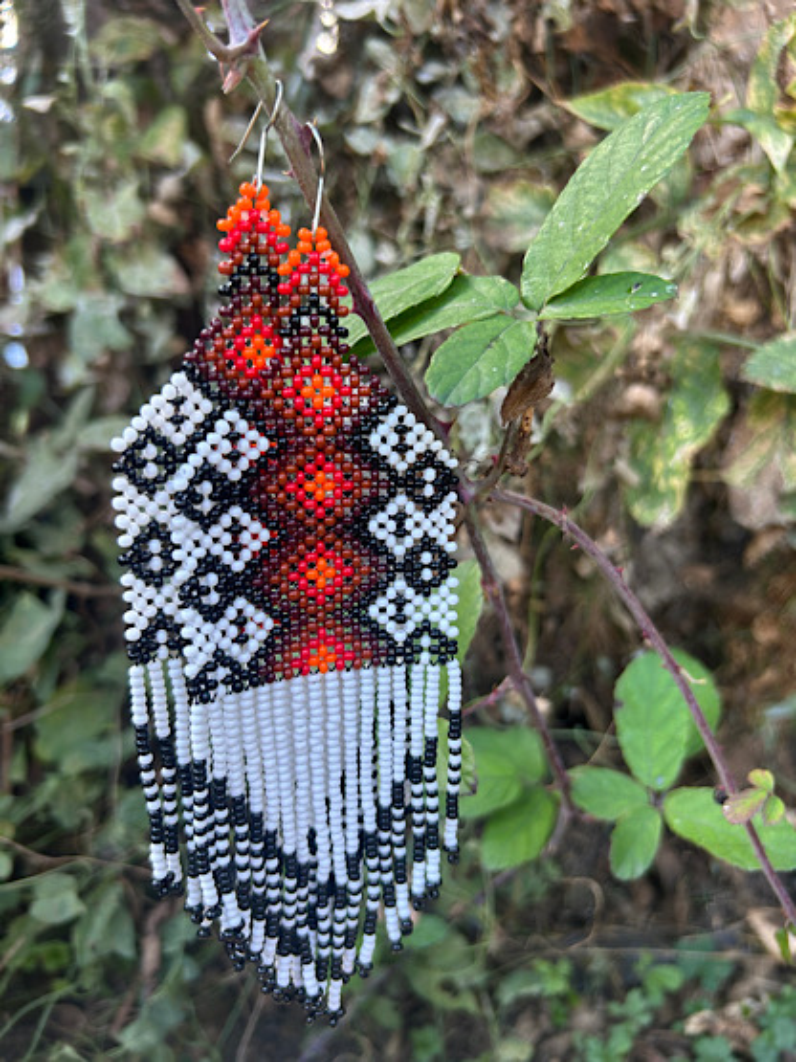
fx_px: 797
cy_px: 531
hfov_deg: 53.0
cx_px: 398
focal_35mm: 26
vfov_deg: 67.3
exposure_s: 1/121
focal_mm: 5.7
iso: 50
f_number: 1.5
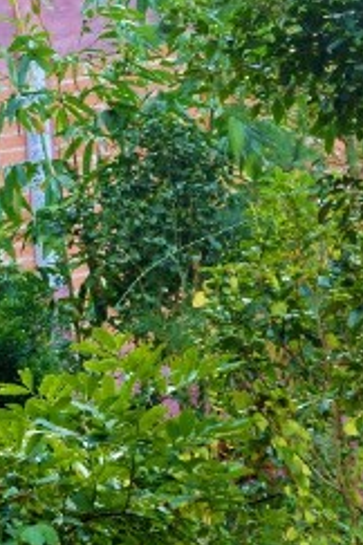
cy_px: 160
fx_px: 2453
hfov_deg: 8.4
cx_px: -67
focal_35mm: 162
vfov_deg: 12.6
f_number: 5.6
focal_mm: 25
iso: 250
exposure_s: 1/125
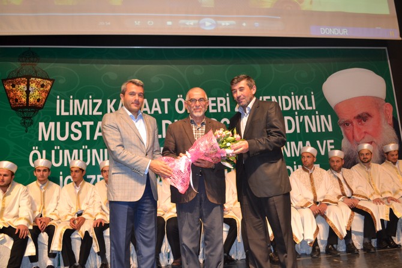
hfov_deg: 57.2
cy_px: 134
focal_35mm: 33
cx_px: 201
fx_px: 369
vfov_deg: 40.0
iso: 900
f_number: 3.8
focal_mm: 22
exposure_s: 1/60
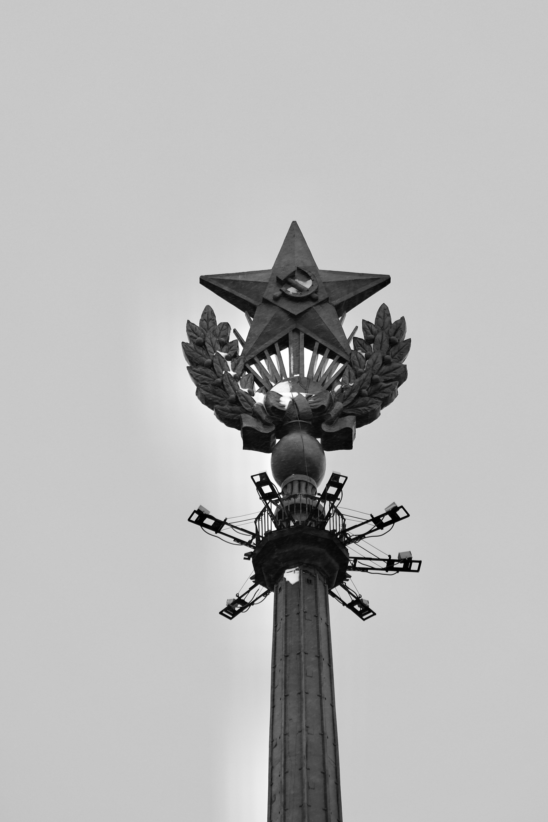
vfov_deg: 6.3
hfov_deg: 4.2
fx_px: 7513
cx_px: 299
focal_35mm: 329
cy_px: 427
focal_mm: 200
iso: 160
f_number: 4.8
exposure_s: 1/110
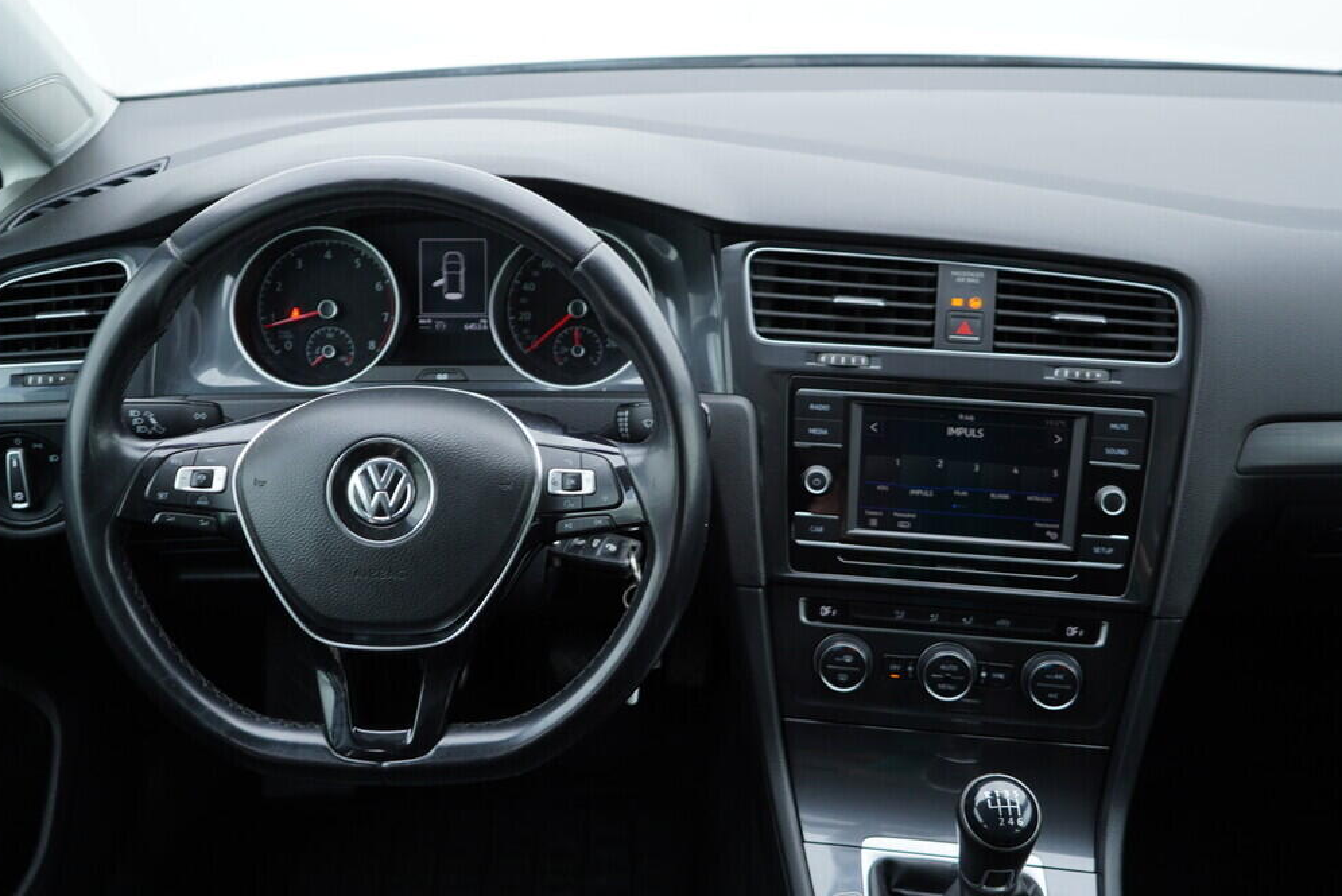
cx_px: 671
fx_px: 1380
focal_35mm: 37
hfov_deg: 51.9
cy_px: 451
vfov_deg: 36.0
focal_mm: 24
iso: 160
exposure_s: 1/40
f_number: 2.8
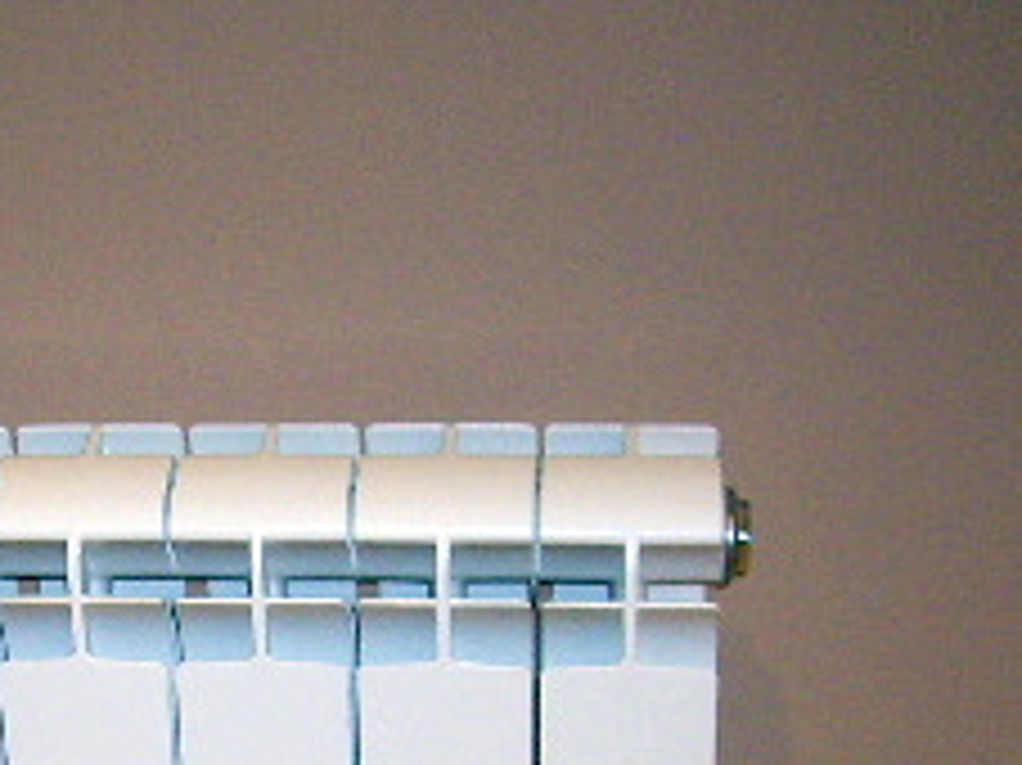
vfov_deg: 13.5
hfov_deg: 17.8
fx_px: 3157
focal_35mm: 107
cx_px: -81
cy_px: 891
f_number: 2.7
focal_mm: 6.2
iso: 200
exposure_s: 1/40
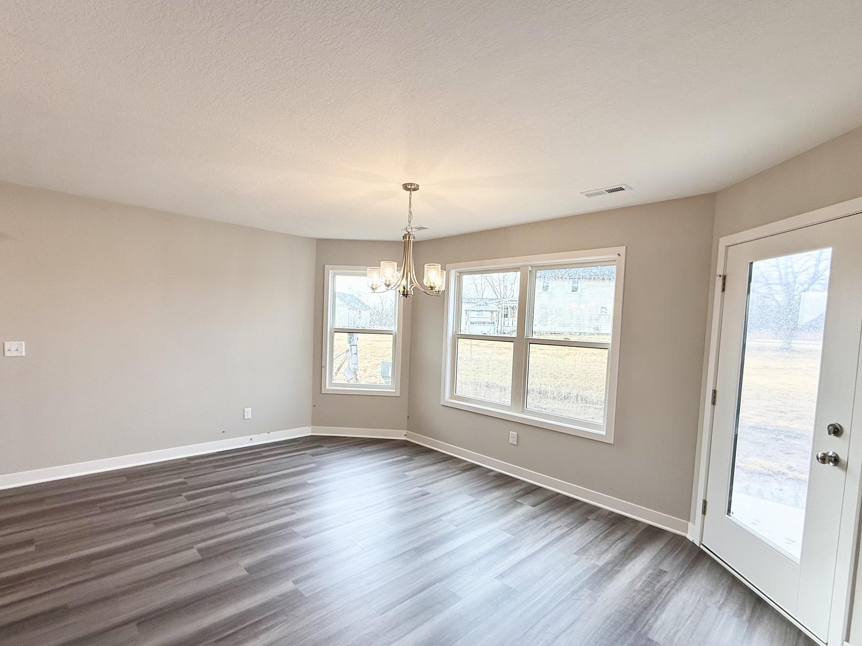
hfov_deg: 91.0
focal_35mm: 17
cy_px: 346
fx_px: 423
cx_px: 409
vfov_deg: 74.6
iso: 64
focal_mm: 2.22
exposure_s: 1/151
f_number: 2.2
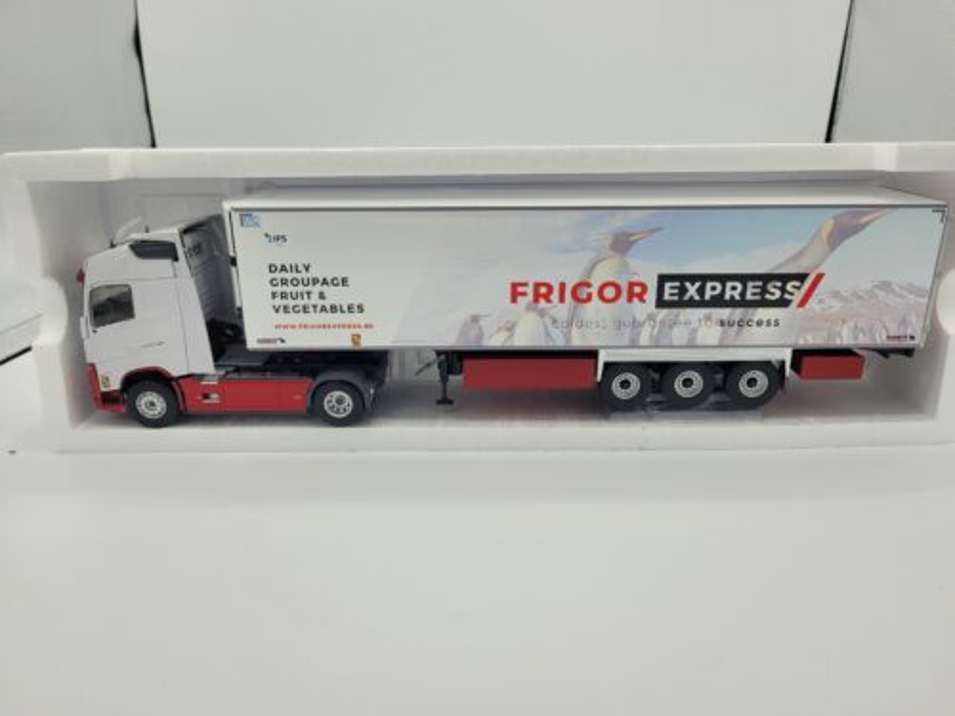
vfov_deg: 53.1
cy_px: 358
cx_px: 478
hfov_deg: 67.3
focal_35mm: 26
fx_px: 717
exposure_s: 1/786
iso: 40
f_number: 1.8
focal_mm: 5.4
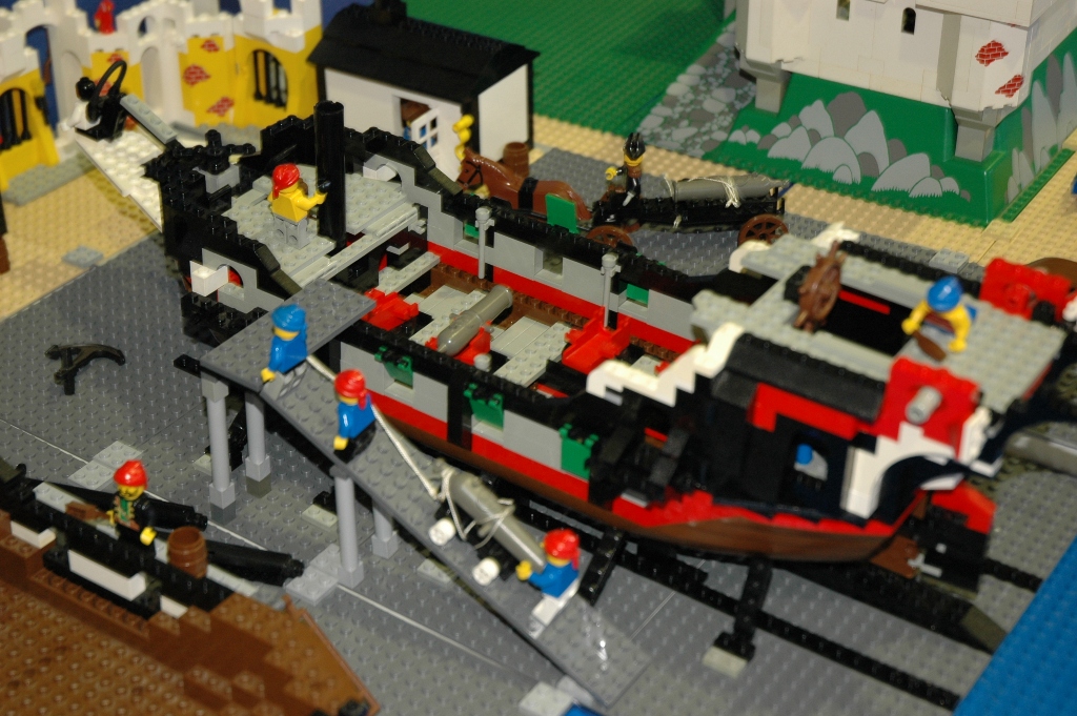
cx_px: 538
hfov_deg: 29.3
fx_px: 2063
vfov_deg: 19.7
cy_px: 358
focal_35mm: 69
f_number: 4.5
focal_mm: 46
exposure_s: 1/15
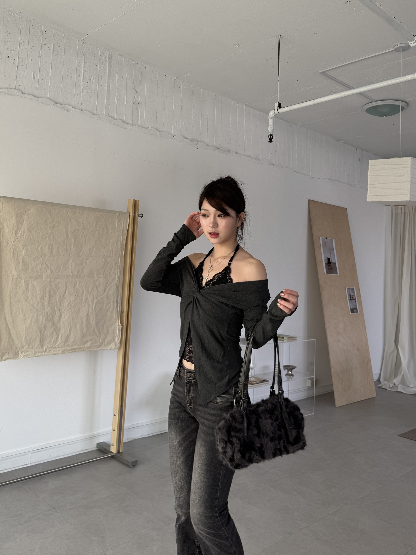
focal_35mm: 24
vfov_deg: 71.6
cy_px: 278
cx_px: 208
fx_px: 385
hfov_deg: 56.8
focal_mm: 6.76
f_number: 1.78
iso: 64
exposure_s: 1/177
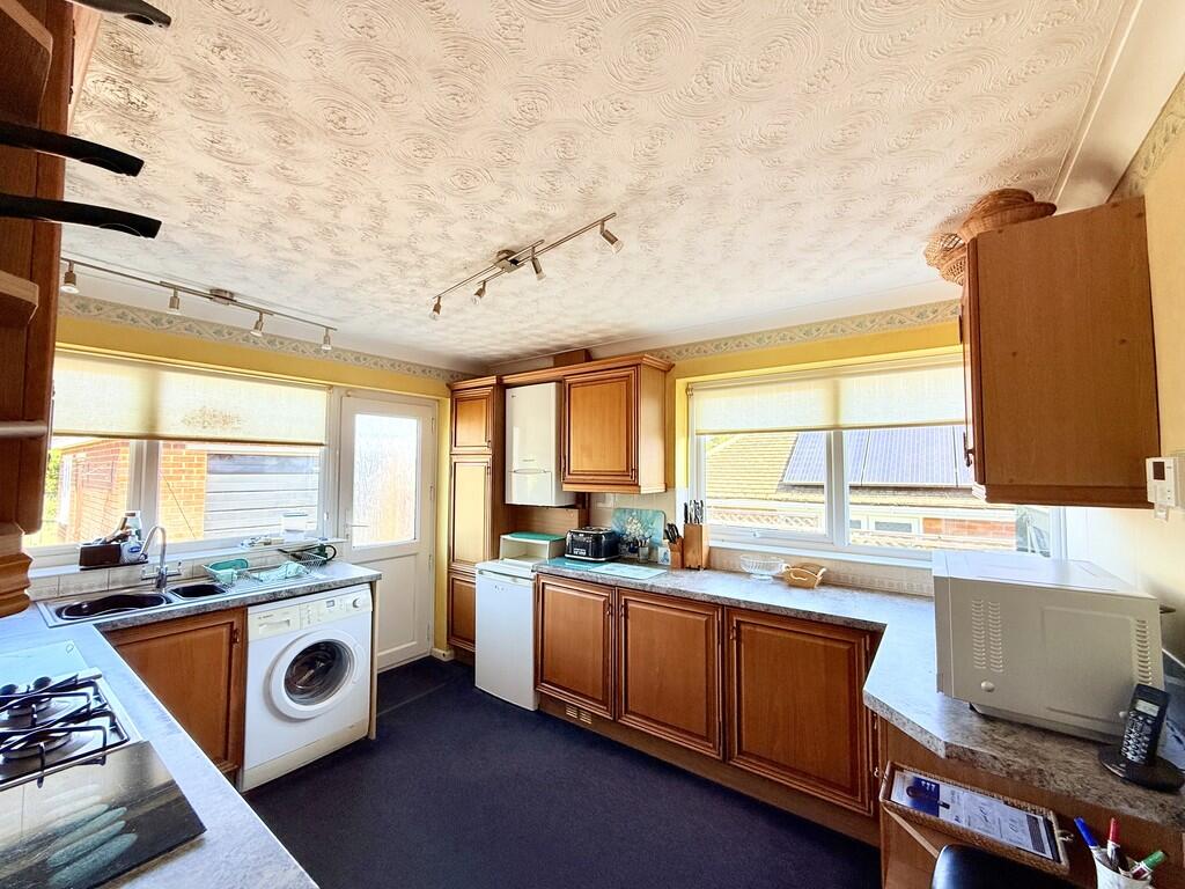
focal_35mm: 14
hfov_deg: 102.1
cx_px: 592
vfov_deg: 85.7
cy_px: 444
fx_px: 479
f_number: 2.2
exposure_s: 1/100
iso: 64
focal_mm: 2.22
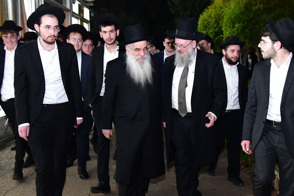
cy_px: 107
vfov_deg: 28.1
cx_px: 159
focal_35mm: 48
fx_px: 392
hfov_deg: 41.1
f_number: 5.6
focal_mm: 34
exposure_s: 1/100
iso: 10000
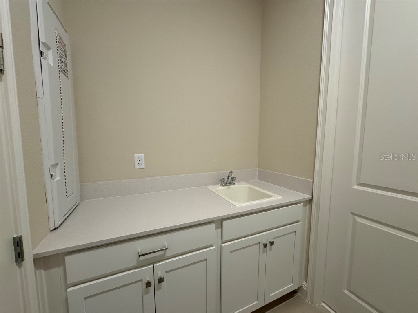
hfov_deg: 102.1
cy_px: 156
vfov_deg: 85.7
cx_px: 209
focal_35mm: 14
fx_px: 169
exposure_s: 1/120
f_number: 2.2
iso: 250
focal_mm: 2.22
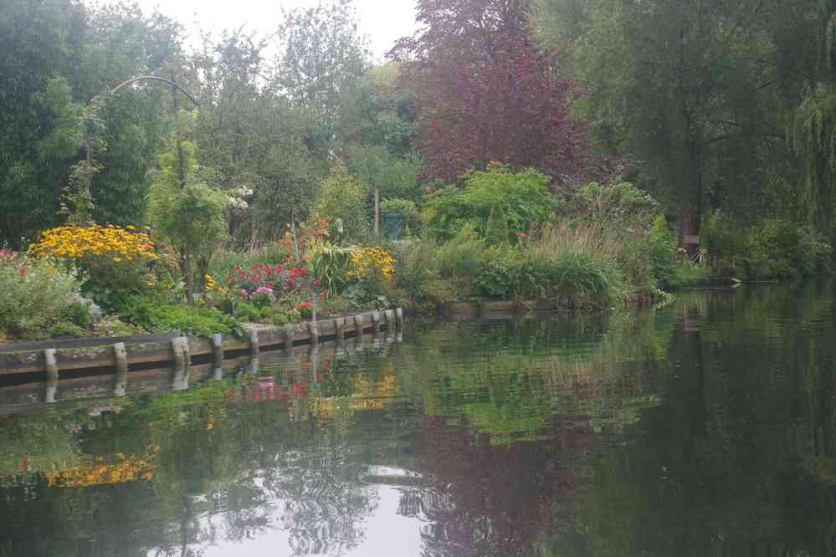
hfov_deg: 33.4
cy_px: 278
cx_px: 418
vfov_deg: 22.6
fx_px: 1393
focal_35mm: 60
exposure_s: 1/80
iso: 400
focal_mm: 40
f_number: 7.1
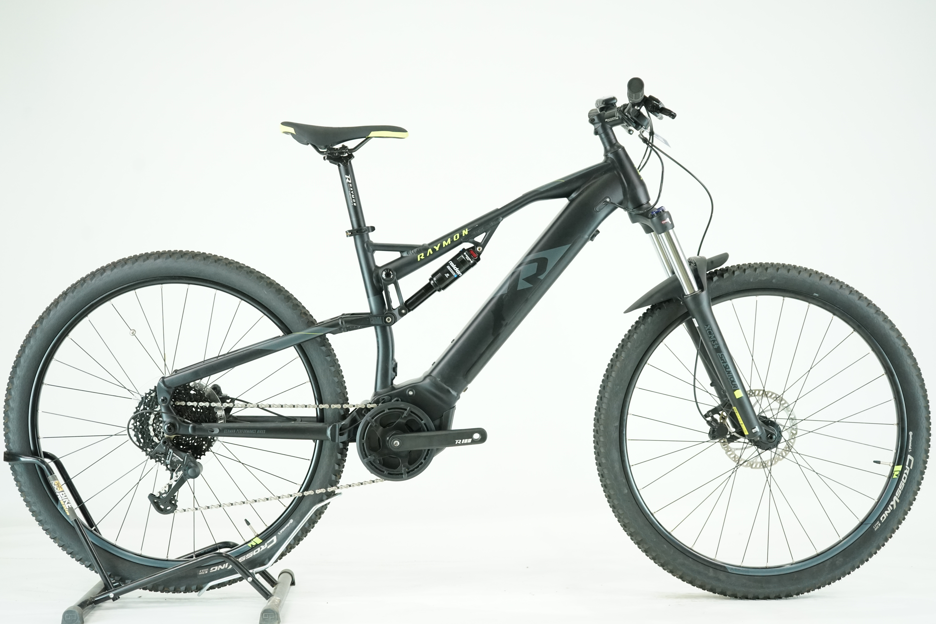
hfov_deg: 38.2
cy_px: 312
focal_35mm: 52
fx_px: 1352
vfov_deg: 26.0
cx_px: 468
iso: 2500
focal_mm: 52
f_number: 5
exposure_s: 1/200
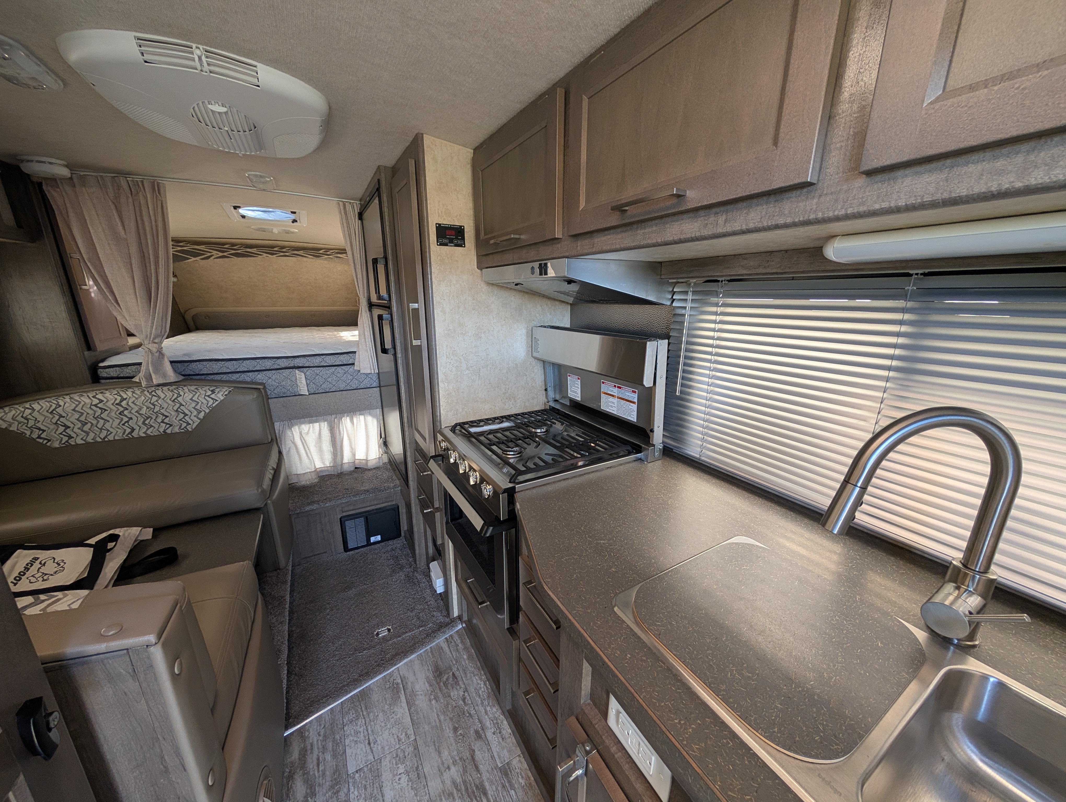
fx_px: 370
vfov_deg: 94.6
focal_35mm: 12
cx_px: 533
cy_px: 401
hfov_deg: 110.5
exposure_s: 1/90.6
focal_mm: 2.02
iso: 131
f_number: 1.7
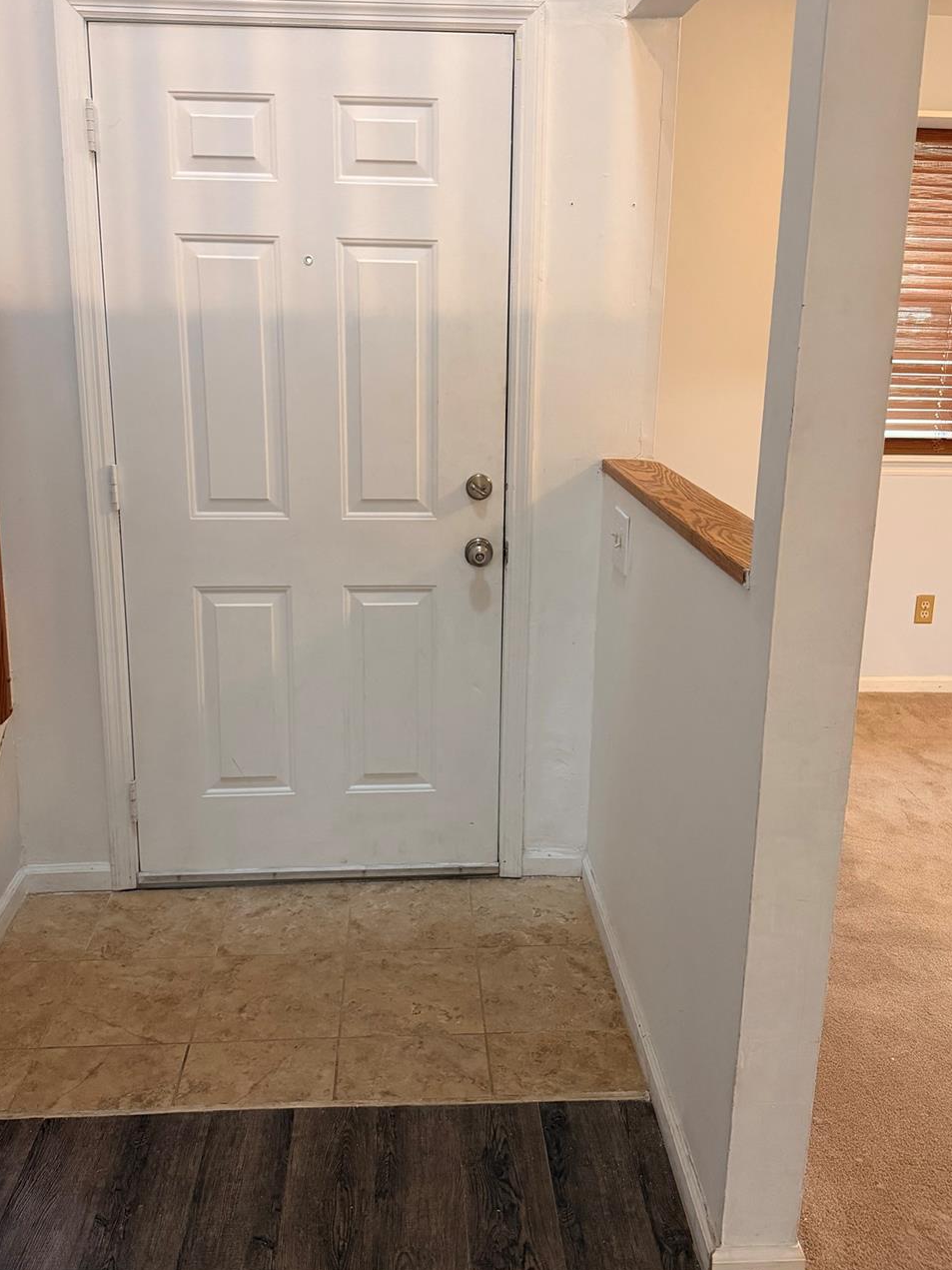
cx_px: 476
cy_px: 565
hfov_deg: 48.2
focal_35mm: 29
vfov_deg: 61.5
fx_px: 1064
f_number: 1.78
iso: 500
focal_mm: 6.76
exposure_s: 1/60
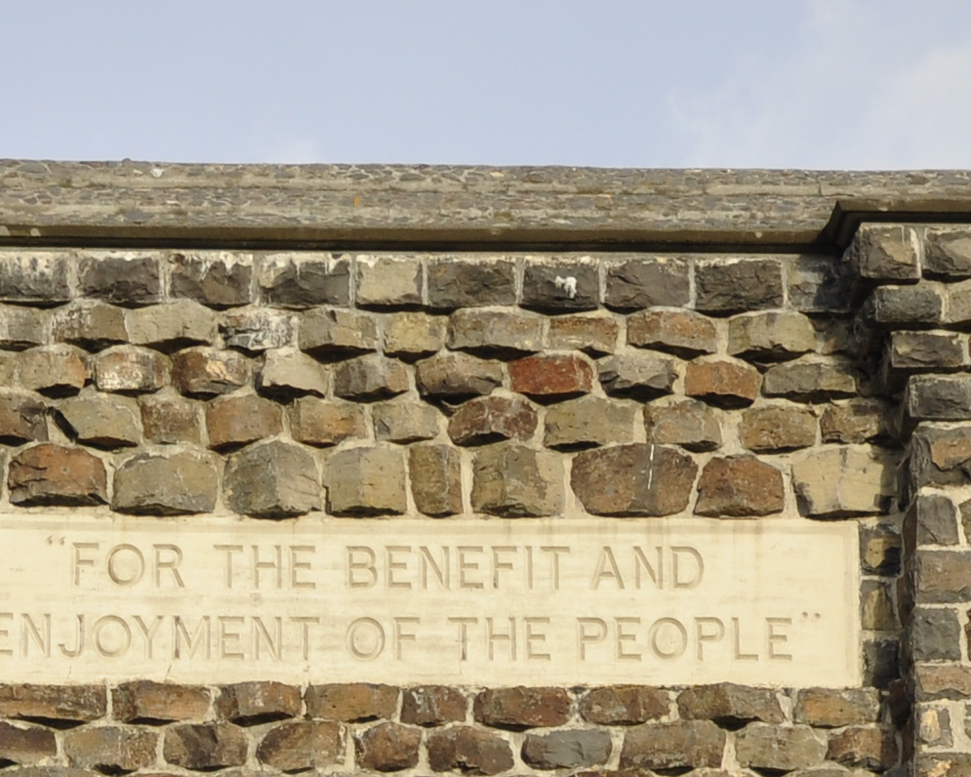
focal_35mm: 194
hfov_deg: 9.9
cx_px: 366
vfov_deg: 7.8
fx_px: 5575
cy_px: 1229
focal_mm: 32
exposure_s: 1/320
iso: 200
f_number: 4.5
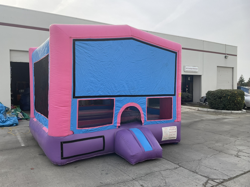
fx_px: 209
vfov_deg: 48.2
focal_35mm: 29
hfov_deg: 61.7
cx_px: 125
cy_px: 94
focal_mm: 3
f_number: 1.8
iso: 16
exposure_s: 1/1035
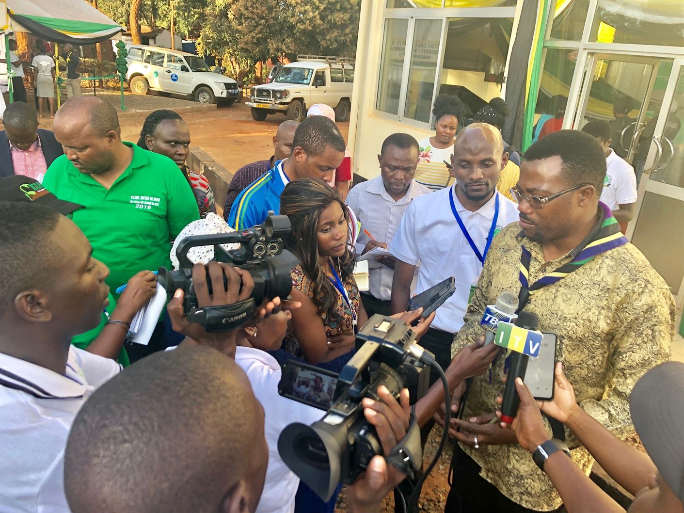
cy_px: 256
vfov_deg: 49.7
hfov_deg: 63.4
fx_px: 553
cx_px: 342
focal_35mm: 28
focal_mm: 4
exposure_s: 1/139
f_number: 1.8
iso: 20
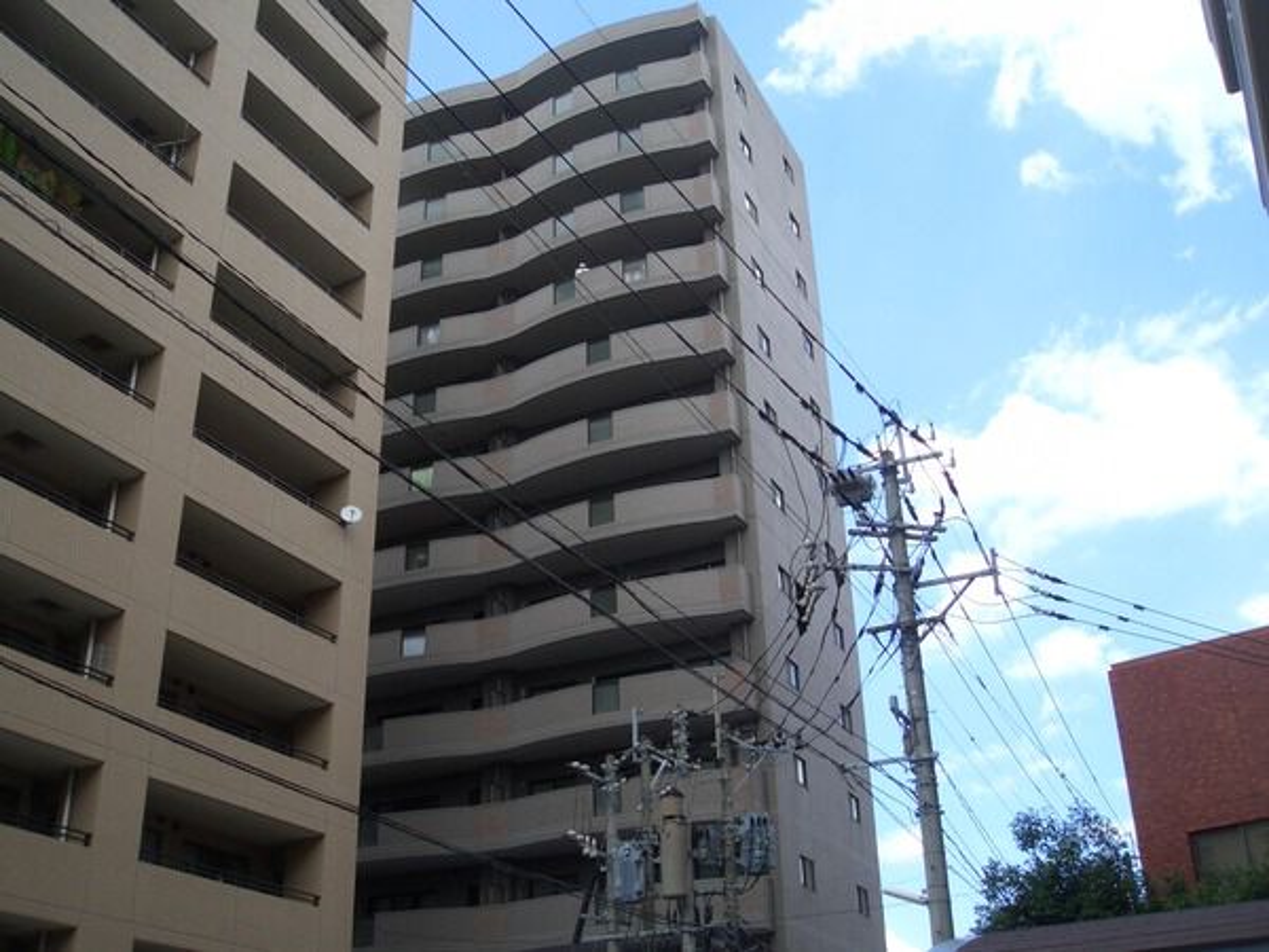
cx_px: 634
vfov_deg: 39.7
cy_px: 476
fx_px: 1320
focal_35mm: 36
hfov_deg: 51.4
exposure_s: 1/250
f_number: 4
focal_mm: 4.8
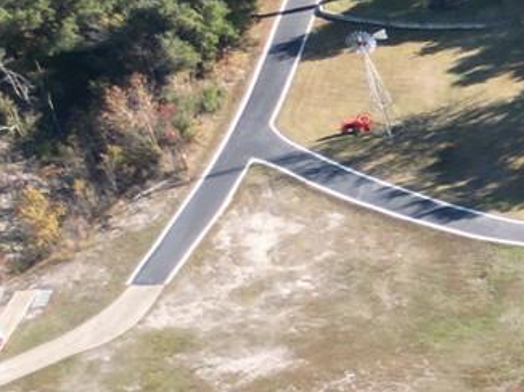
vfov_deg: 9.8
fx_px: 2284
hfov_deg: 10.1
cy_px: 342
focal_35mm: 151
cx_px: 1514
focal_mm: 6.72
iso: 200
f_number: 1.7
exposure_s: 1/1000
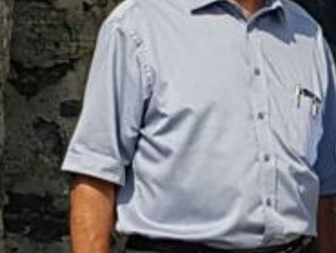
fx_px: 699
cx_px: 441
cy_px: 25
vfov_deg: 20.1
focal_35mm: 72
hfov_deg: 23.7
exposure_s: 1/3336
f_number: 1.7
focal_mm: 4.2
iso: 50
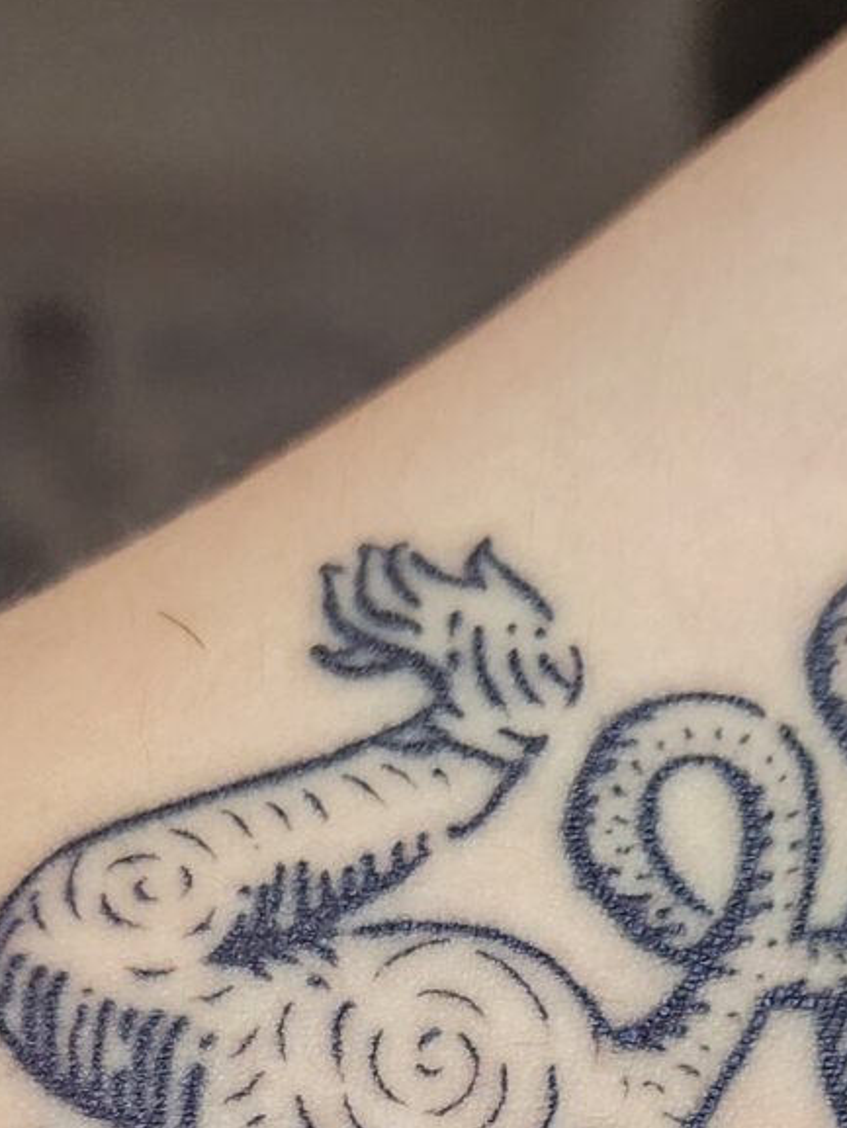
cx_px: 430
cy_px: 1112
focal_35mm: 102
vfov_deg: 18.8
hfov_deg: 14.5
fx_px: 3326
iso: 250
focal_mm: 6.4
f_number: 1.8
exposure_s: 1/100
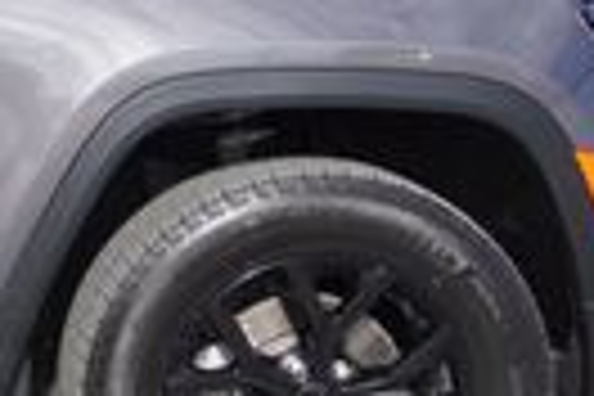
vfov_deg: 9.0
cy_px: 135
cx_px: -576
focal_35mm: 152
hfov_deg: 12.0
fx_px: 2515
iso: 100
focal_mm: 21
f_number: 7.1
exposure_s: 1/200
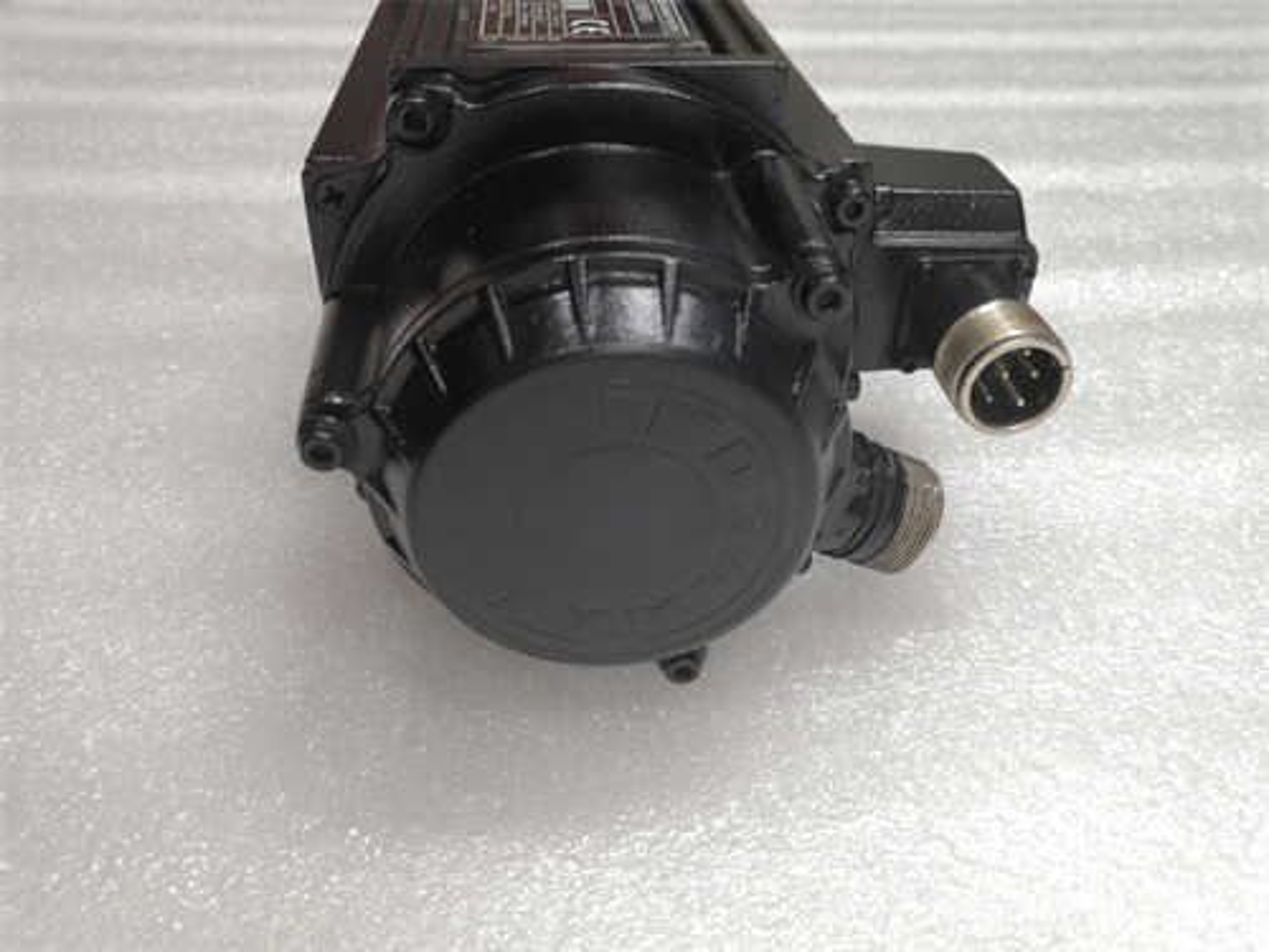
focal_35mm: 27
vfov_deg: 51.4
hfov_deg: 65.3
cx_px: 634
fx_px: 990
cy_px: 476
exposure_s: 1/33.3
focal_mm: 3.95
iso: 250
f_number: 1.8
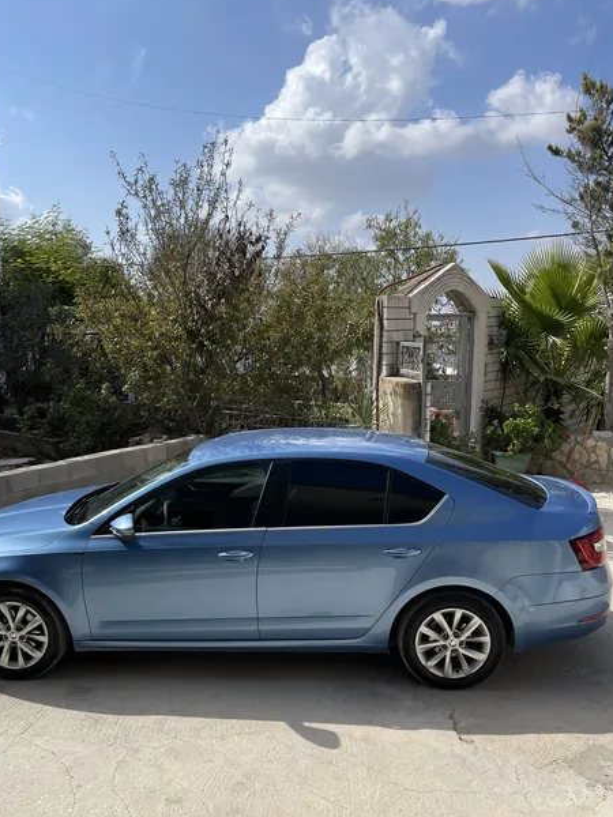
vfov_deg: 59.7
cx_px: 267
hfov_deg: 46.7
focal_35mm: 30
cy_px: 470
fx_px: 708
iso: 32
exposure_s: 1/4717
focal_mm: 5.1
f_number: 1.6
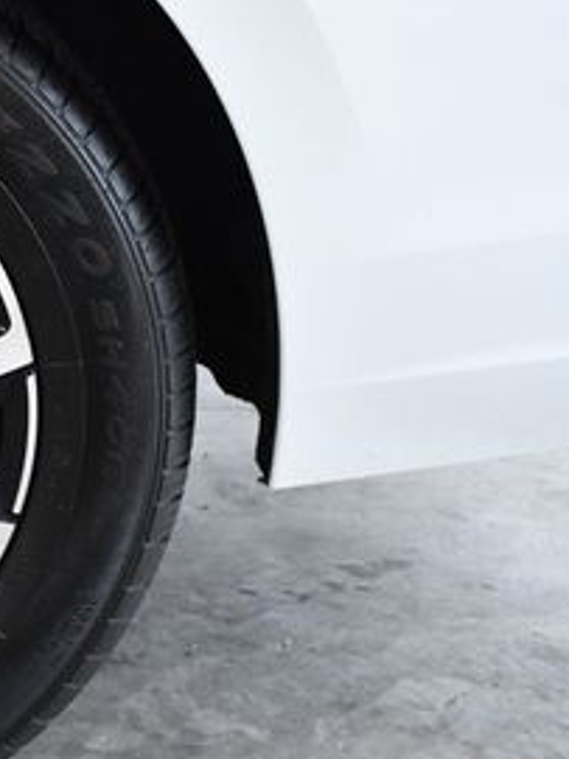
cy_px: 367
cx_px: -308
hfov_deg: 10.0
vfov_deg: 13.8
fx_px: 3137
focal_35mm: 143
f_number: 8
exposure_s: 1/250
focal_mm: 42
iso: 2500
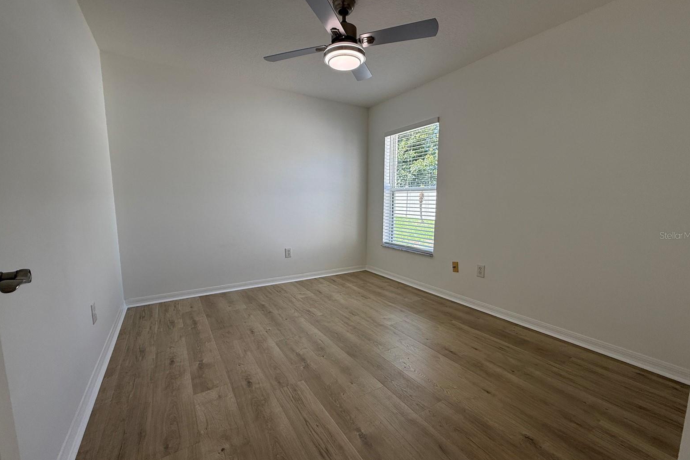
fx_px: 287
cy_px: 235
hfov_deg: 100.4
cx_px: 346
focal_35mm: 15
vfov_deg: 77.3
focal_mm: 2.22
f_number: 2.2
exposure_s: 1/121
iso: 64
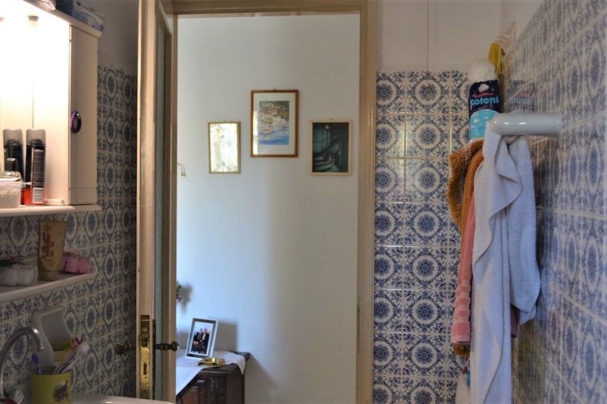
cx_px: 304
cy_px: 202
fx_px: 708
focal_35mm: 42
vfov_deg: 31.9
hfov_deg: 46.4
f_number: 4.5
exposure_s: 1/30
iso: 400
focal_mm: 28
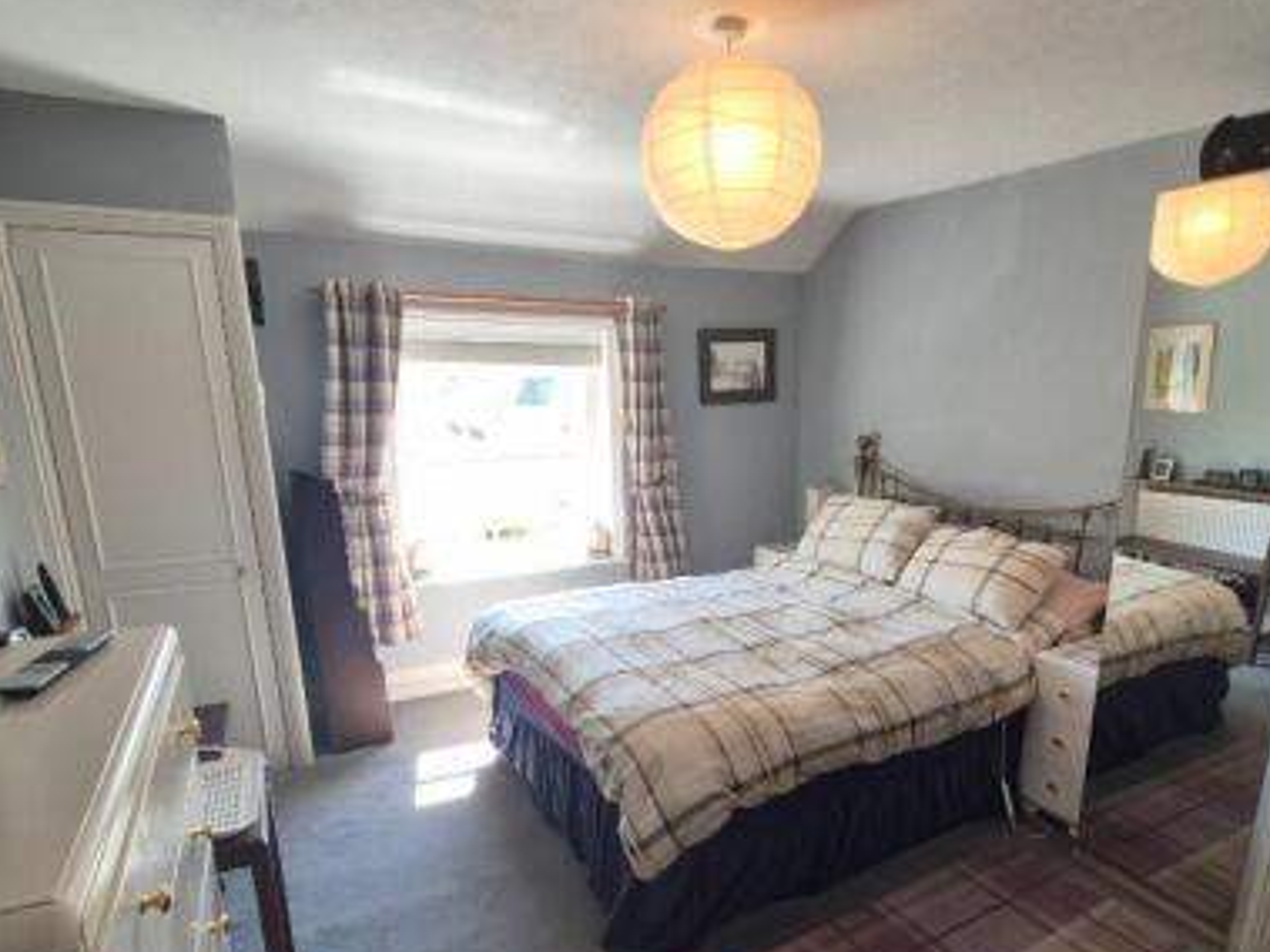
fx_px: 734
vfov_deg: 64.8
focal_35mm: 20
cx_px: 732
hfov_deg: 81.2
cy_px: 605
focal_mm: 1.74
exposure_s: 1/50
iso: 50
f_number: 2.2
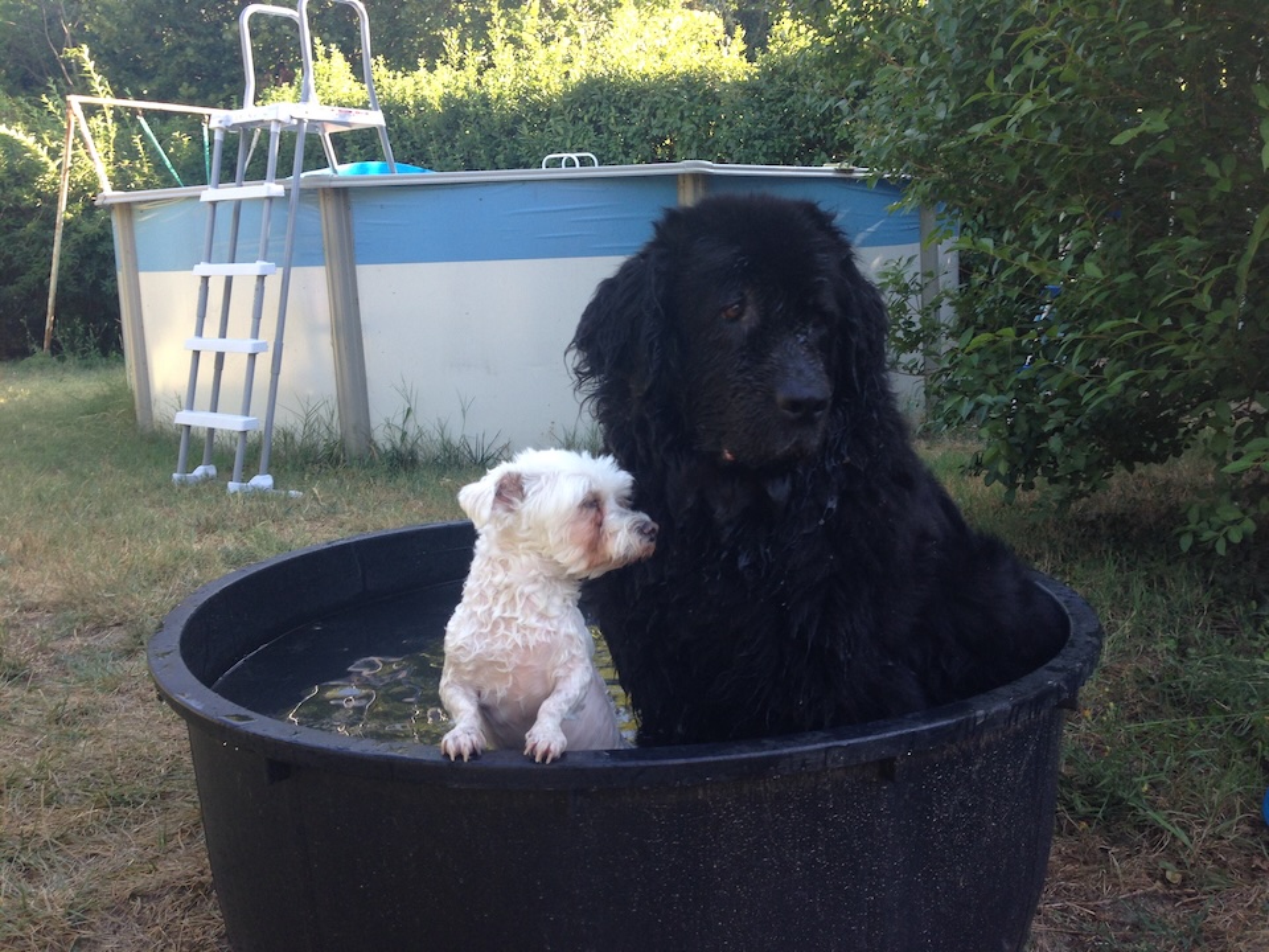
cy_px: 476
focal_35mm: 33
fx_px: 1210
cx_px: 634
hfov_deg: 55.4
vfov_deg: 42.9
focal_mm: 4.12
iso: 50
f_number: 2.4
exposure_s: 1/120
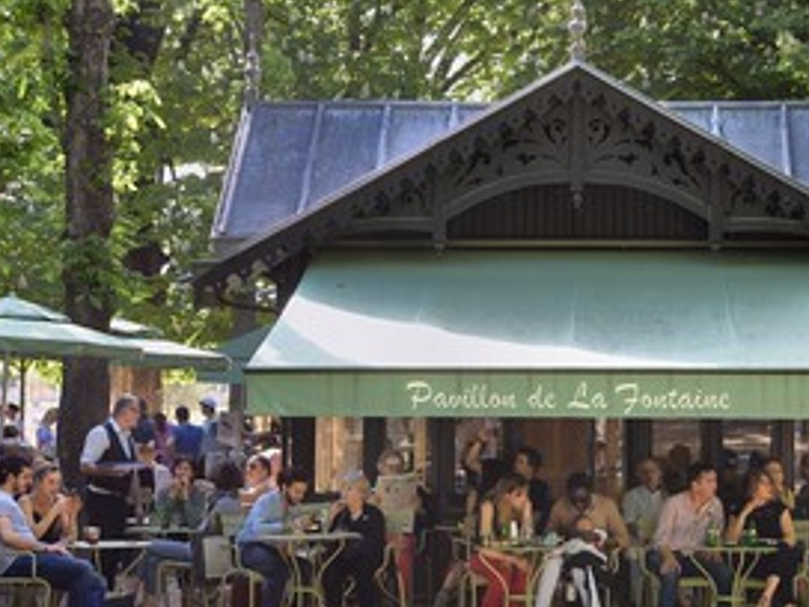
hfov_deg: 18.8
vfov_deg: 14.2
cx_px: 532
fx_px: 2431
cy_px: 271
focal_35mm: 104
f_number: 7.1
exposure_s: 1/200
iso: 400
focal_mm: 70
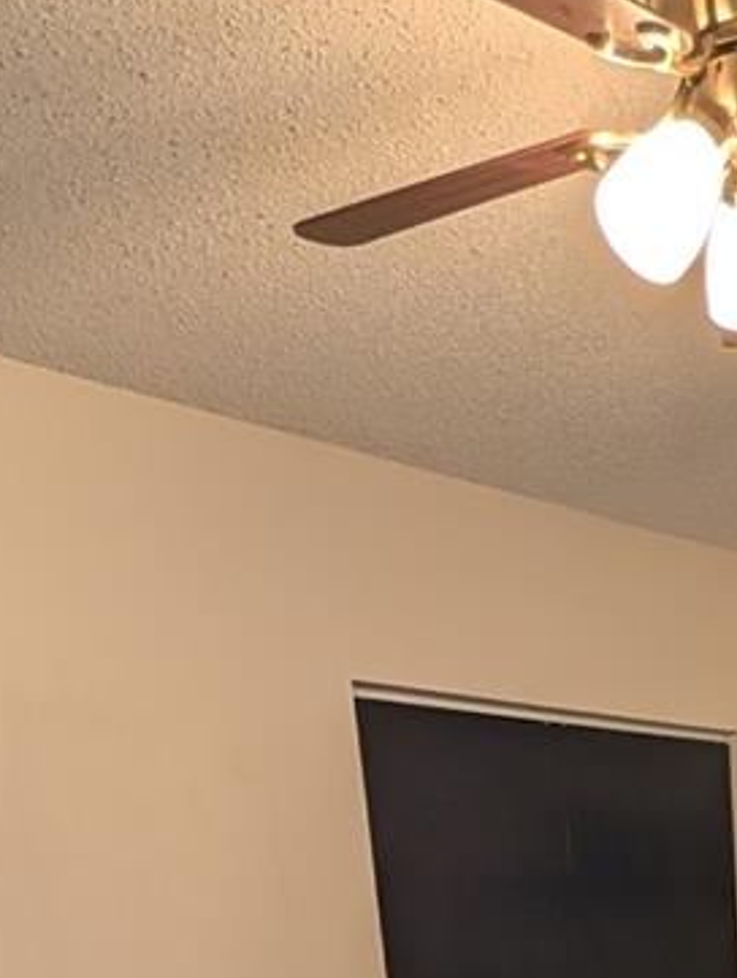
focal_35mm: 51
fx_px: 1444
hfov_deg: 27.0
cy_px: 1482
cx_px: 746
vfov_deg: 26.5
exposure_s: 1/30
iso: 64
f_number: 1.7
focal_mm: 2.02
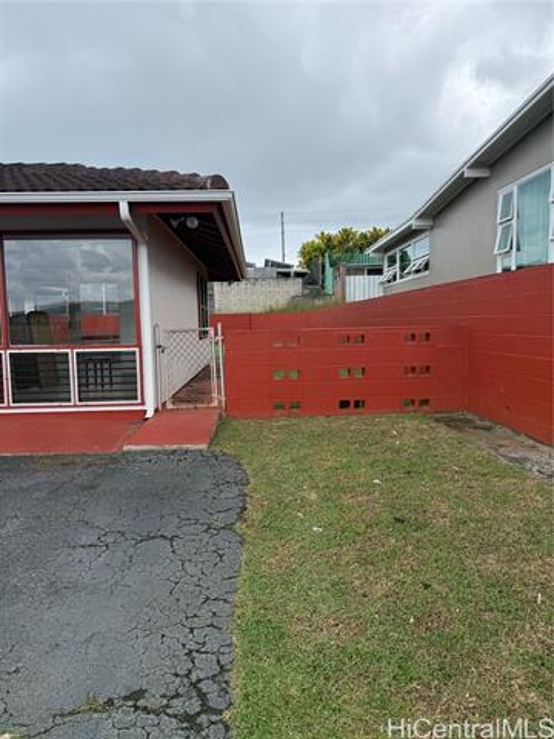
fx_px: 512
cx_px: 277
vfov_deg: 71.6
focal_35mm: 24
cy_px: 370
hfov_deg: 56.8
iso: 100
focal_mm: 6.76
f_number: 1.78
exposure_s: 1/2000
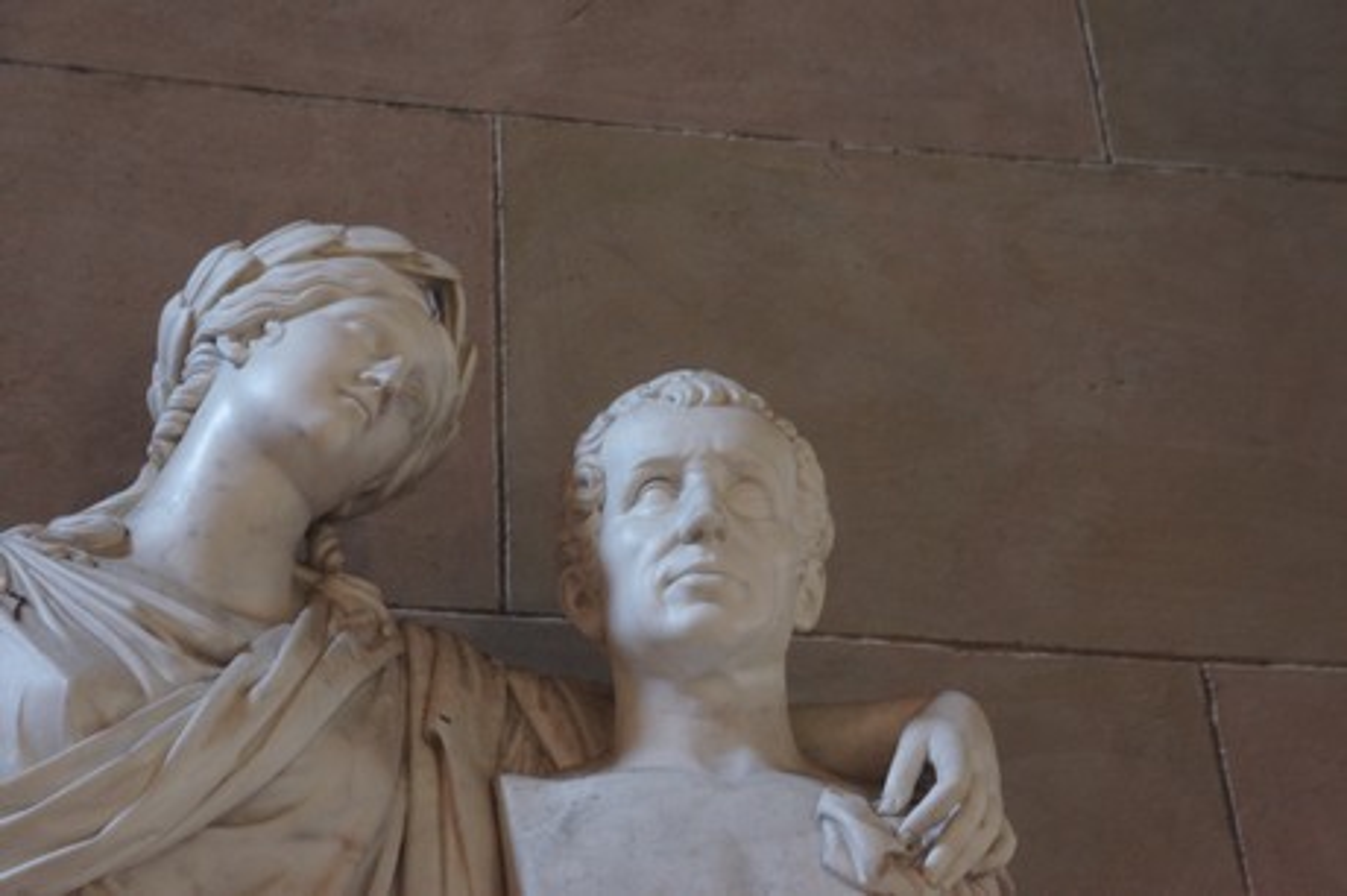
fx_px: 3085
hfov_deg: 24.6
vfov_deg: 16.5
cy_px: 448
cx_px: 674
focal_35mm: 82
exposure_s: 1/40
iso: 6400
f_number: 5.6
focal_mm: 55
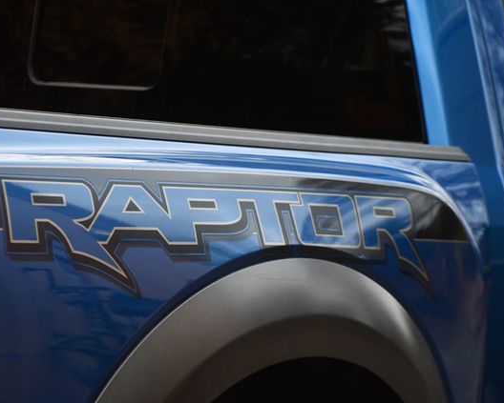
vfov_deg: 9.3
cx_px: 205
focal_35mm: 167
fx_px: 2492
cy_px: 202
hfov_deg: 11.5
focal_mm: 98
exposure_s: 1/125
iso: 1100
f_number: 4.8
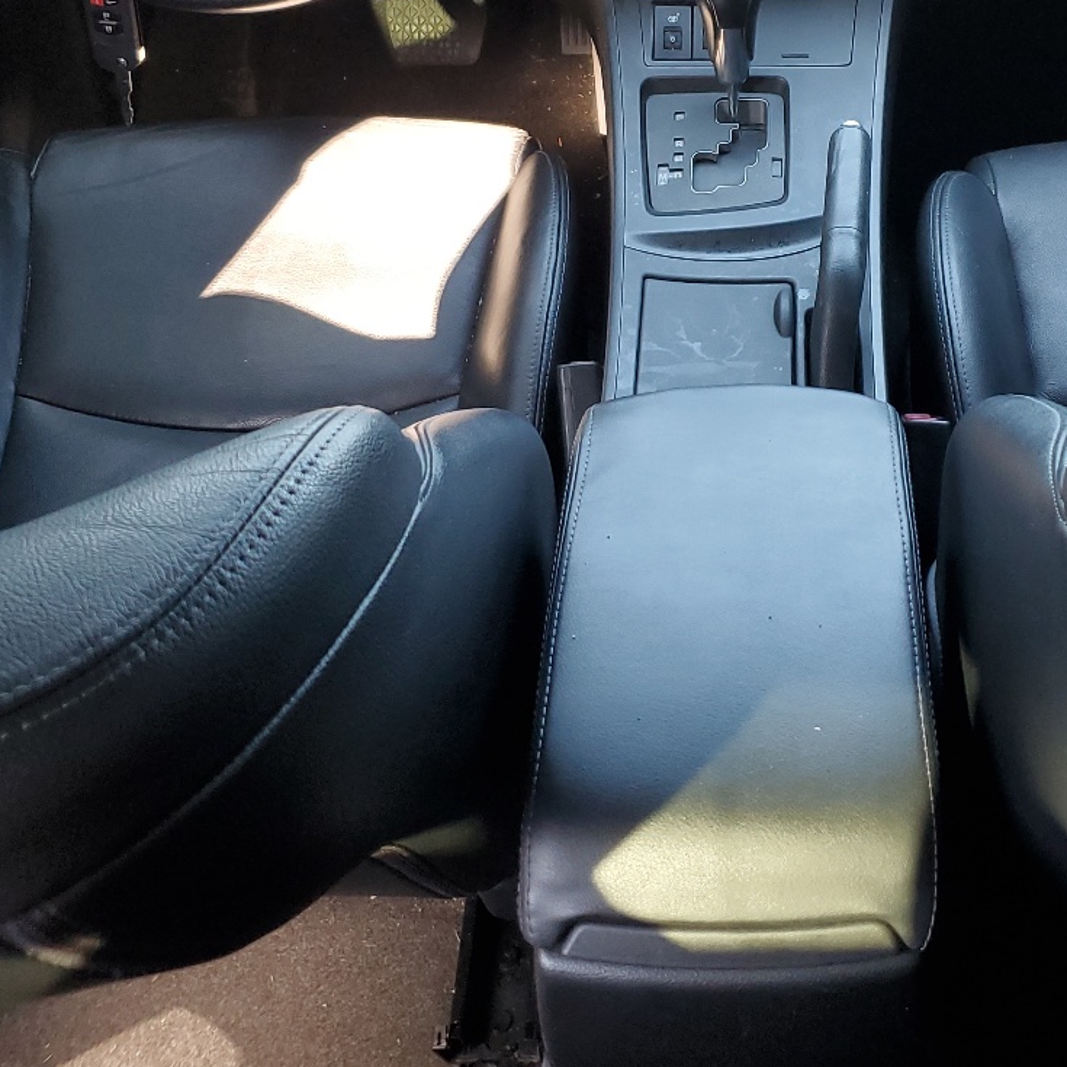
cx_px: 755
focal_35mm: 50
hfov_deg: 33.6
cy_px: 231
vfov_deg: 33.2
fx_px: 1744
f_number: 1.5
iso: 72
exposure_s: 1/60.2
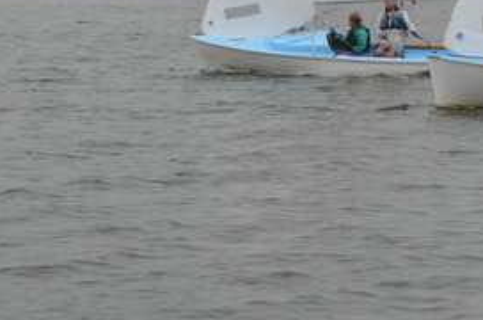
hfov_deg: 10.1
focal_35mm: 198
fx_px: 2649
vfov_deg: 6.8
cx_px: 678
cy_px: -187
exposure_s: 1/320
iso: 100
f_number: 9
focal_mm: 35
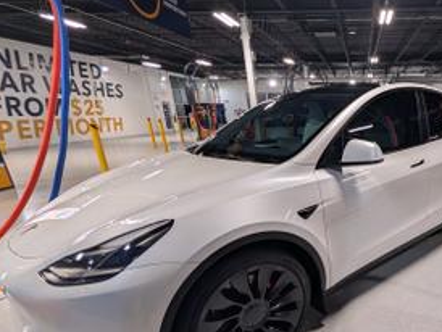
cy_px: 214
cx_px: 363
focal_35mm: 22
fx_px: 281
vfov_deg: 60.1
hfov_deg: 67.9
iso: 57
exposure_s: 1/120
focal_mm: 2.02
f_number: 1.7
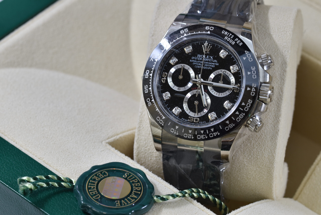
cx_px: 160
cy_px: 108
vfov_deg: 10.2
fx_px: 1205
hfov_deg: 15.2
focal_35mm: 135
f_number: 11
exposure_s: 1/10
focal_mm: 90
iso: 100
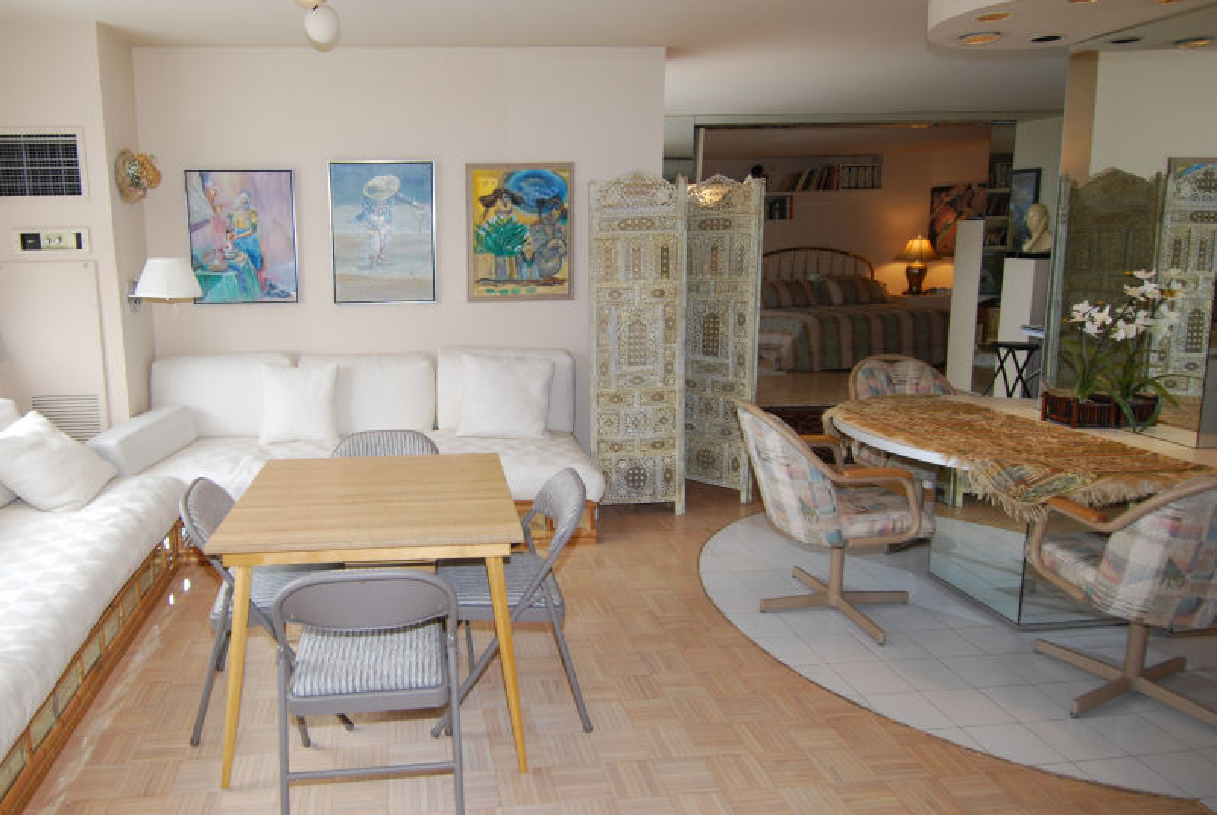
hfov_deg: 74.5
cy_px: 369
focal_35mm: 23
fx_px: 778
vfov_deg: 55.1
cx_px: 444
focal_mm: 12
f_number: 4
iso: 200
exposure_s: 1/60
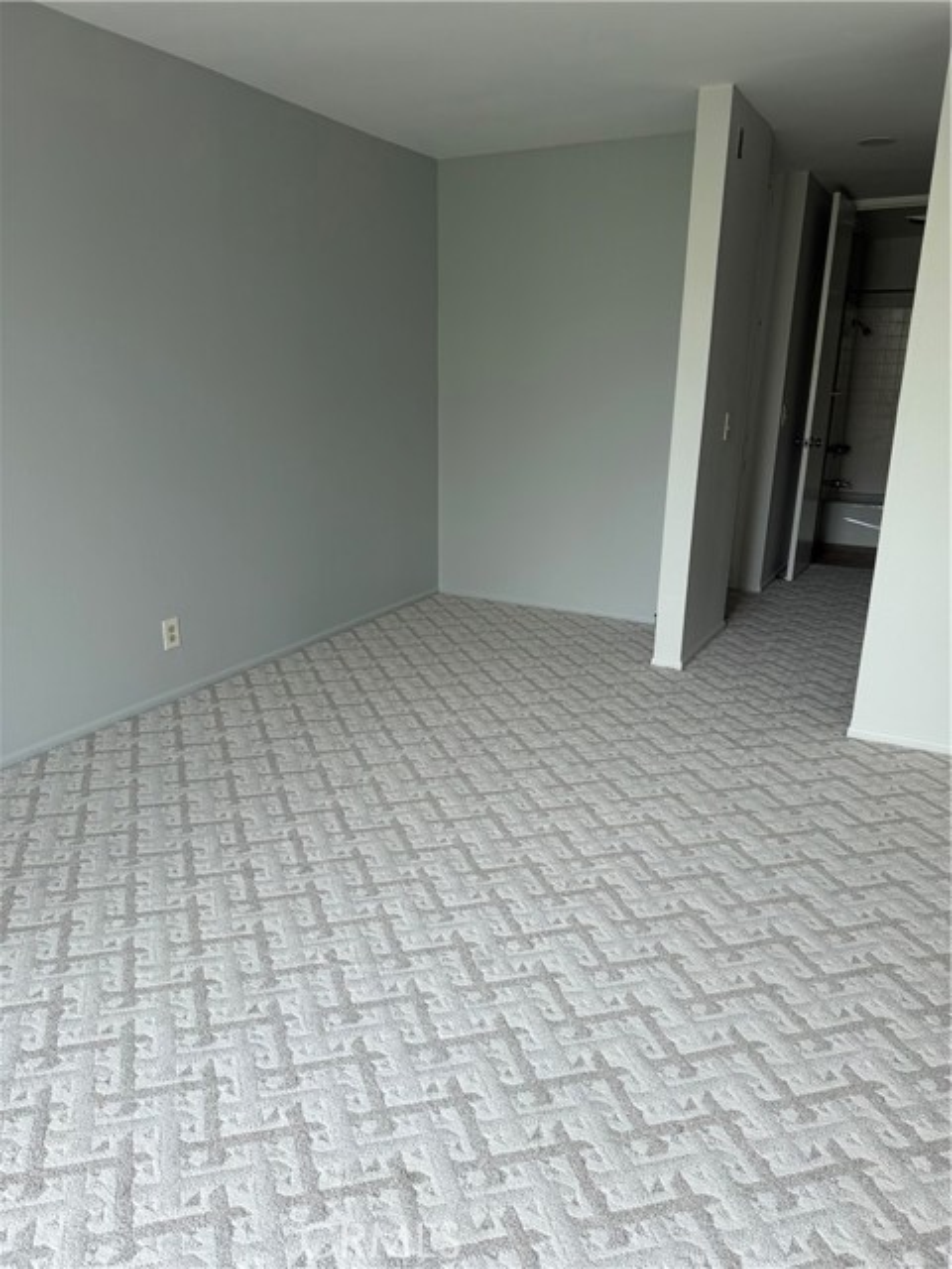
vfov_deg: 71.6
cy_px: 634
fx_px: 880
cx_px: 476
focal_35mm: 24
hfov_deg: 56.8
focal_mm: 6.76
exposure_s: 1/121
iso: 80
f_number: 1.78
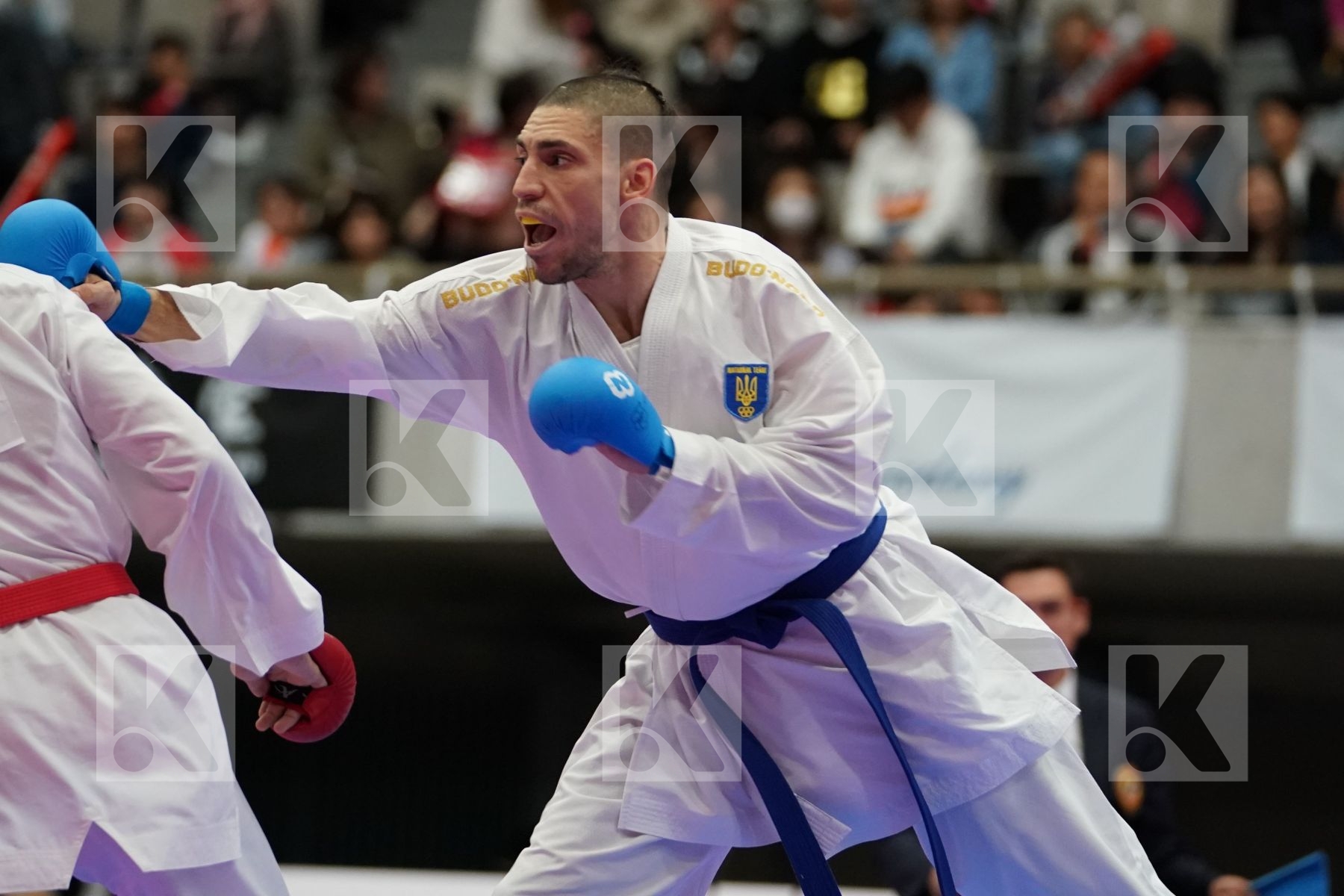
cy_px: 448
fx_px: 8437
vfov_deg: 6.1
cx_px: 672
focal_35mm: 226
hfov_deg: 9.1
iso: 4000
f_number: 2.8
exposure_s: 1/1000
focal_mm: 151
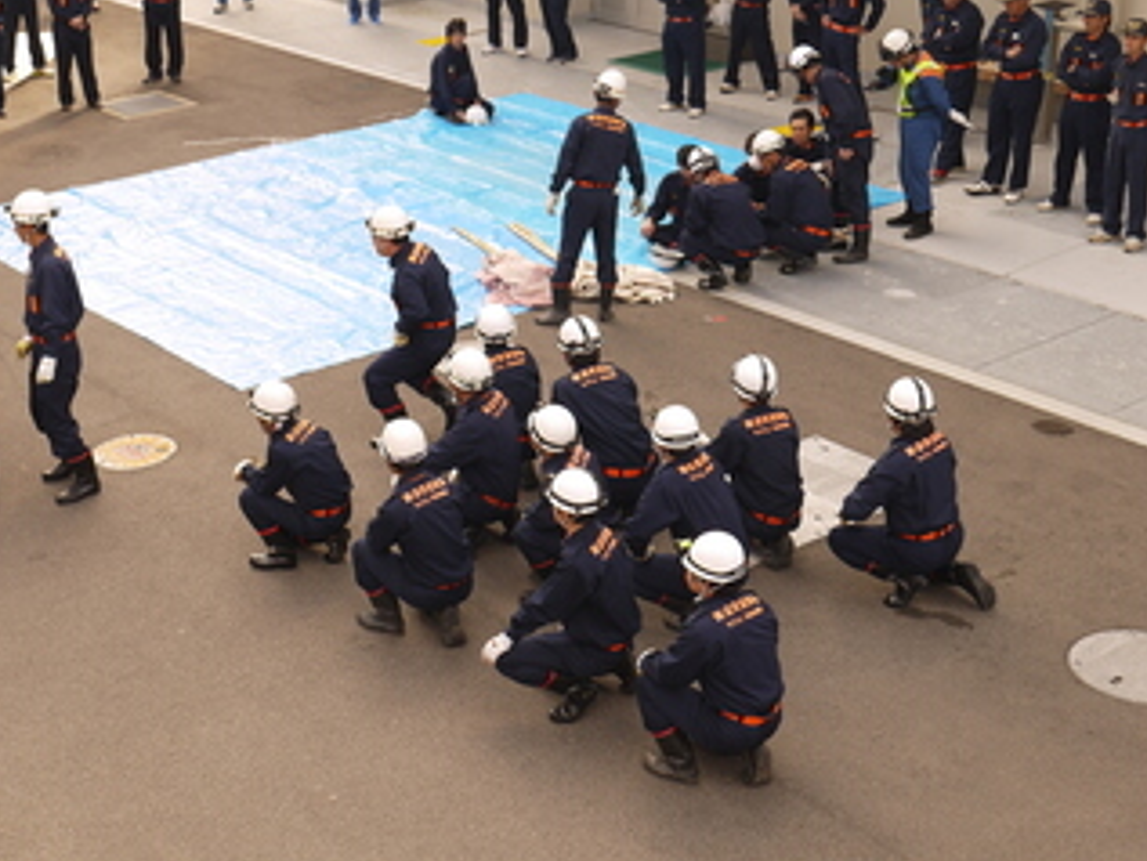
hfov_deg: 33.1
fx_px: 1923
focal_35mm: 58
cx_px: 452
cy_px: 358
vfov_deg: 25.2
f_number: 6.3
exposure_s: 1/125
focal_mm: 23
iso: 160
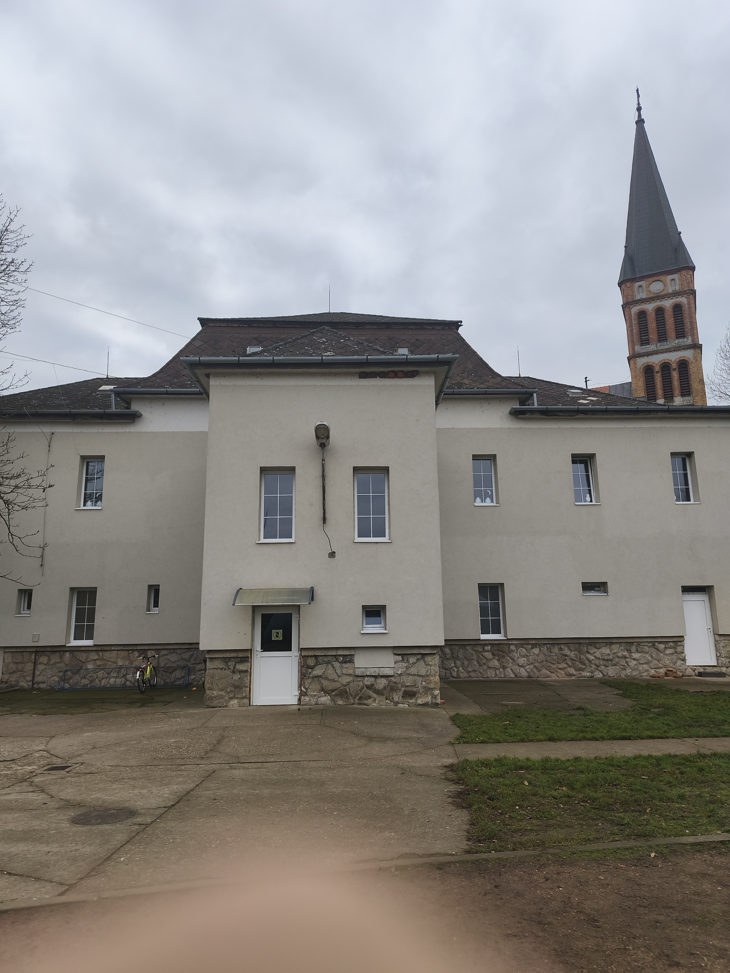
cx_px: 365
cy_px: 486
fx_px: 647
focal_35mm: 23
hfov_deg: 58.9
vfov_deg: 73.9
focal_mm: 6.14
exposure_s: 1/274
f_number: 1.65
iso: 50
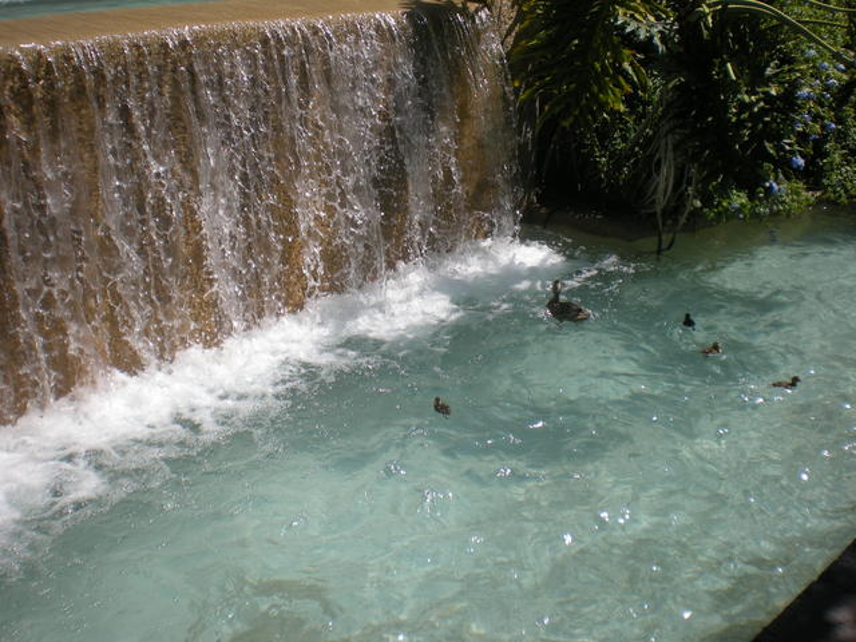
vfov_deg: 37.7
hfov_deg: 49.0
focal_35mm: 38
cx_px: 428
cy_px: 321
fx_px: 940
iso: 64
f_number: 4.6
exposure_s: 1/470
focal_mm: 6.3
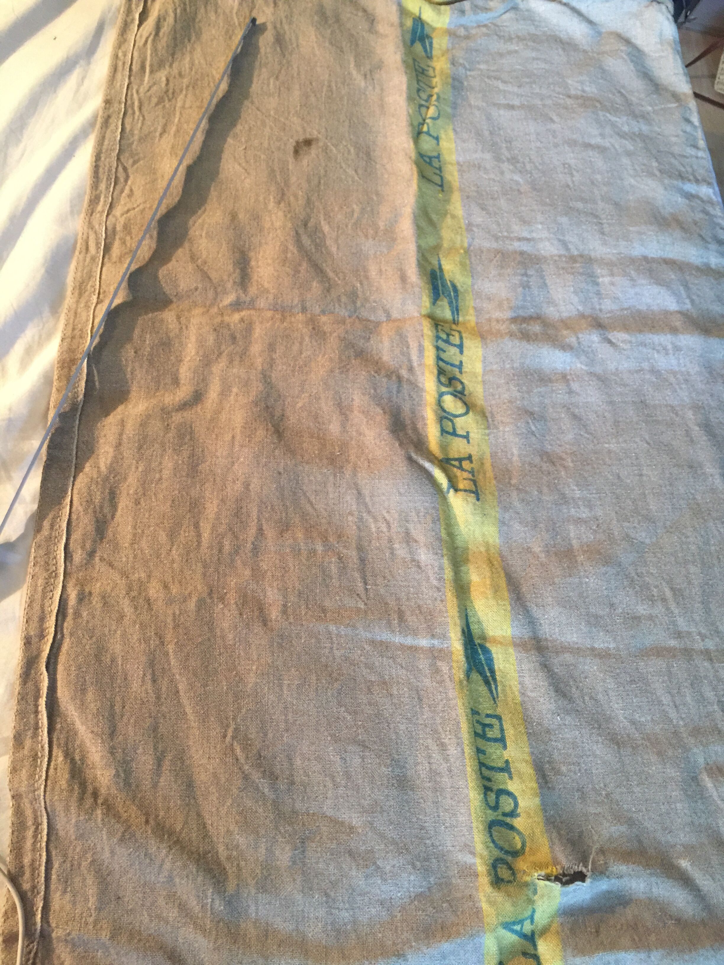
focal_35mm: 29
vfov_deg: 61.7
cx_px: 362
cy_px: 482
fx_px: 809
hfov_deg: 48.2
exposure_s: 1/10
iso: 125
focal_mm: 4.15
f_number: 2.2
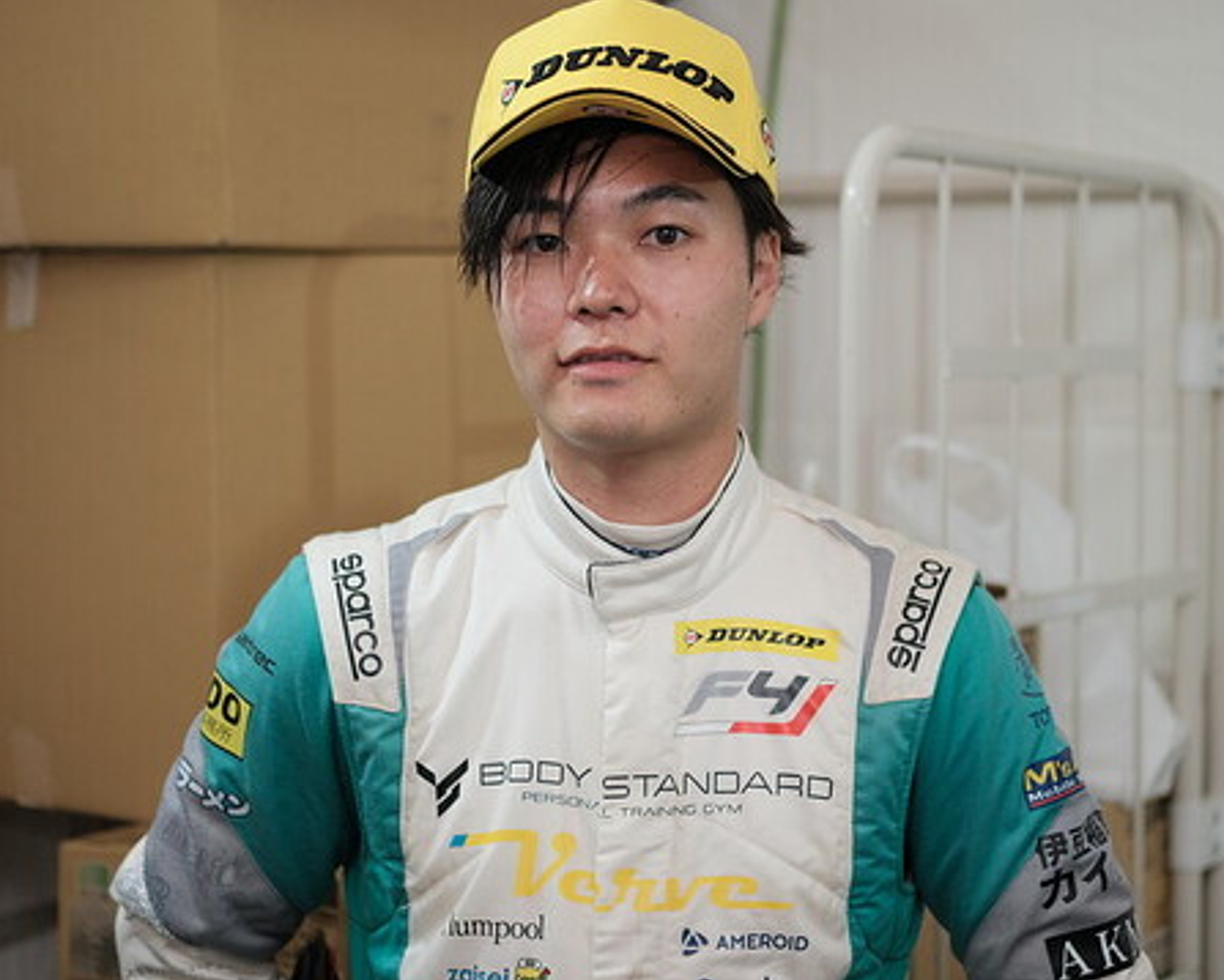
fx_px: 3081
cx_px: 624
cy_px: 490
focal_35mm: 85
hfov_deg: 22.5
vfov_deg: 18.1
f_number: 2
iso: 800
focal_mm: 50
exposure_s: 1/500
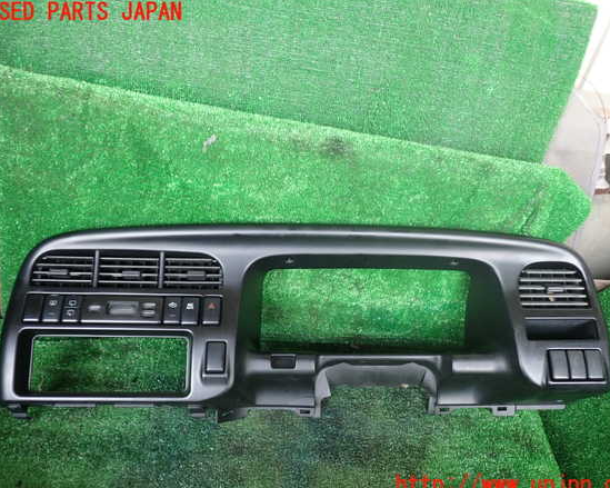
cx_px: 313
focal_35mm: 32
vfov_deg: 45.8
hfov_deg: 55.7
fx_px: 578
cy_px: 249
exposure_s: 1/60
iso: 200
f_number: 2.3
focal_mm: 5.4
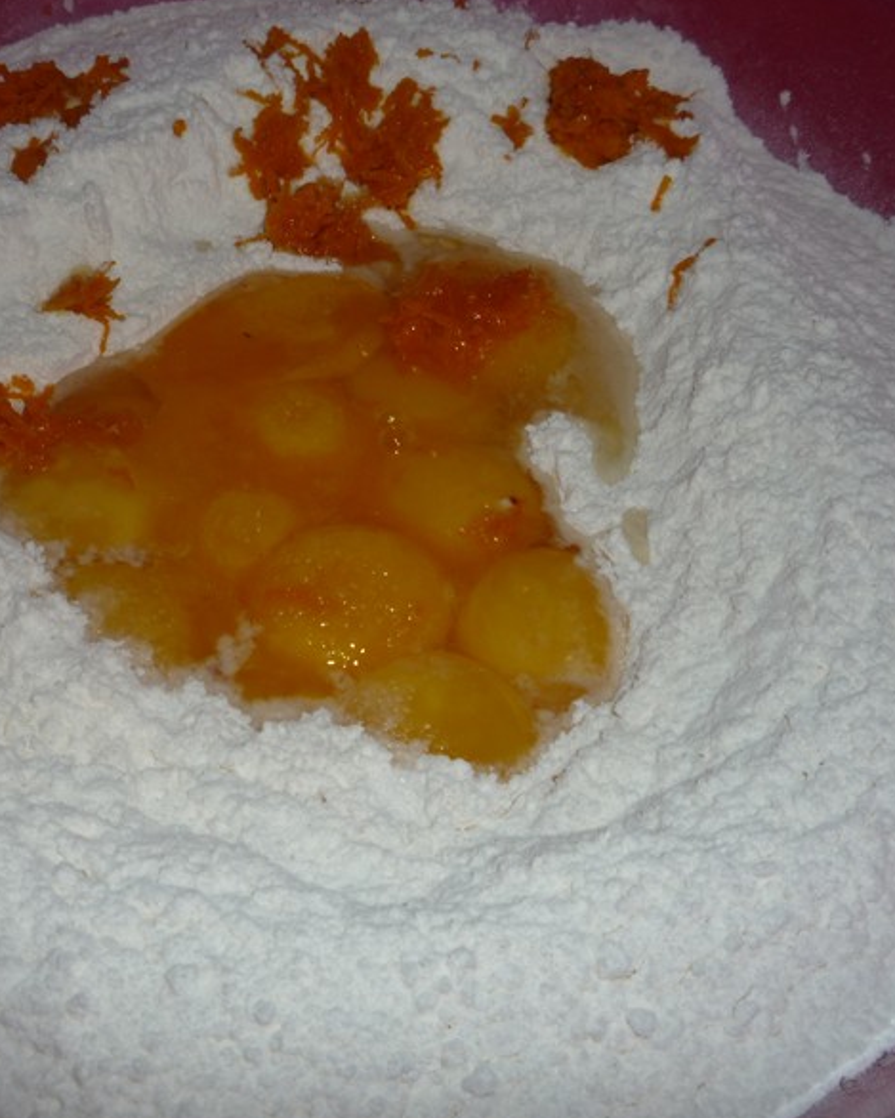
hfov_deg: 37.2
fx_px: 1324
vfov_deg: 45.8
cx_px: 357
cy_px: 559
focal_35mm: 40
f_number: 4
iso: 100
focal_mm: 5.2
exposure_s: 1/30
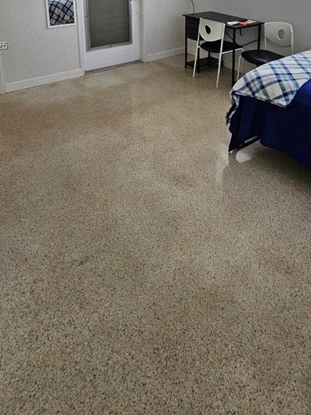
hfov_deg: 54.6
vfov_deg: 59.7
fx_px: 299
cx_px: 183
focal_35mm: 25
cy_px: 47
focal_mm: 2.2
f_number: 2.2
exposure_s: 1/100
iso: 400
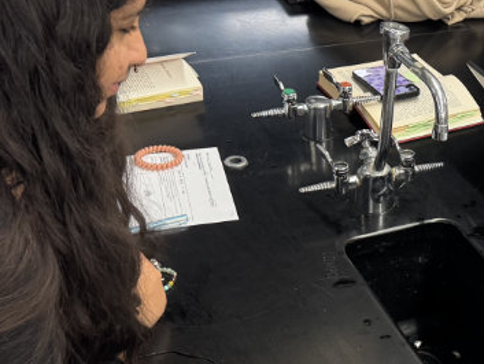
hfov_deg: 26.0
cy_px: 255
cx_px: 558
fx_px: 951
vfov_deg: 21.5
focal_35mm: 68
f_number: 1.8
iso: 200
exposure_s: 1/60
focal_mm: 6.8
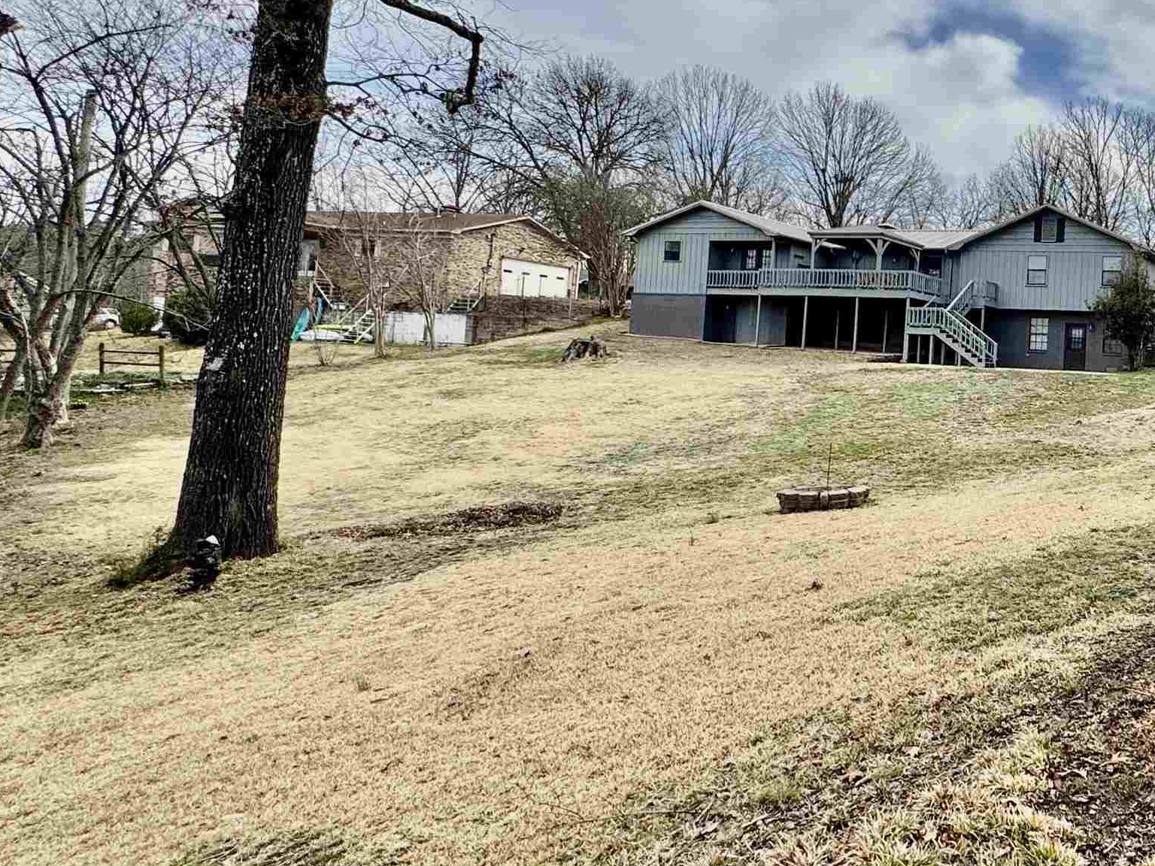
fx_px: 934
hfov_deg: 53.1
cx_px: 1097
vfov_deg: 49.3
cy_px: 335
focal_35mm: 28
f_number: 2.2
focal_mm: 2.22
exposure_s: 1/2208
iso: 50
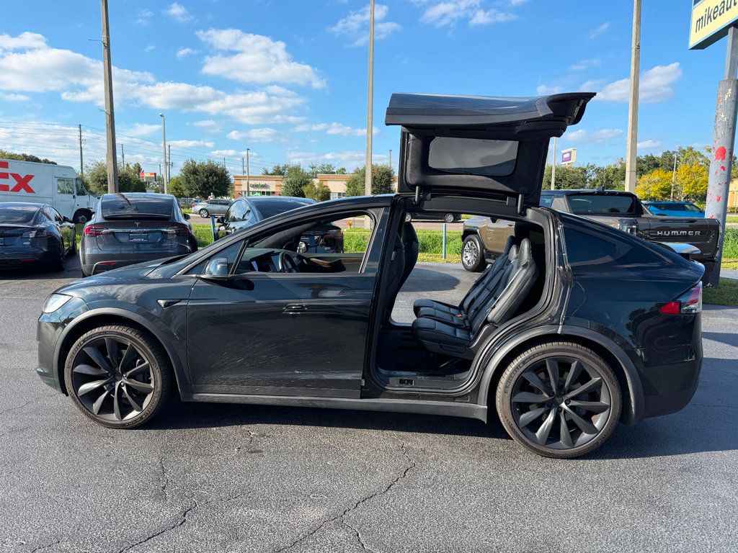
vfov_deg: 56.8
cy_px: 276
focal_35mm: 24
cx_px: 369
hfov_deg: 71.6
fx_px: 512
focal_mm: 6.76
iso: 80
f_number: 1.78
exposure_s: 1/2525
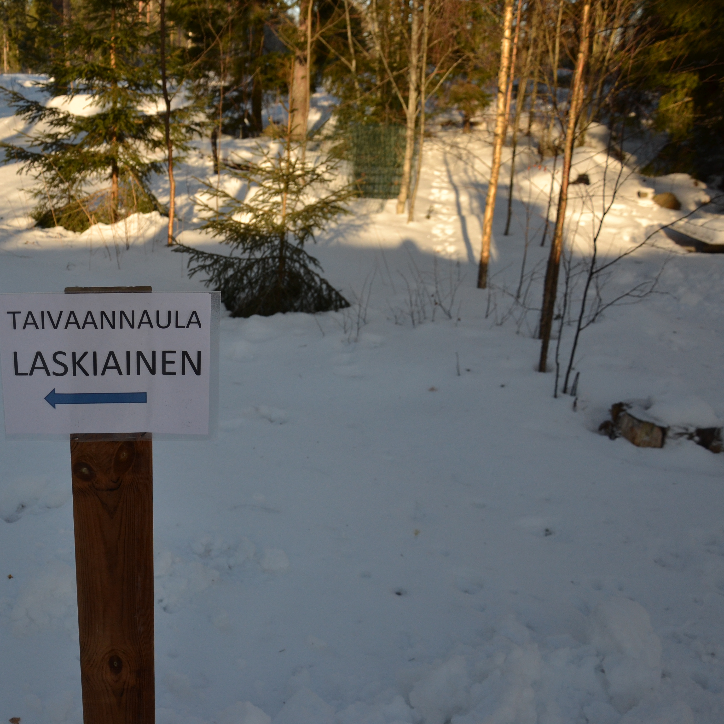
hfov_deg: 46.0
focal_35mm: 35
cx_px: 205
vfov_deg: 47.2
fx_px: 828
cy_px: 366
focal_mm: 18
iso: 400
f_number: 3.5
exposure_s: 1/2000
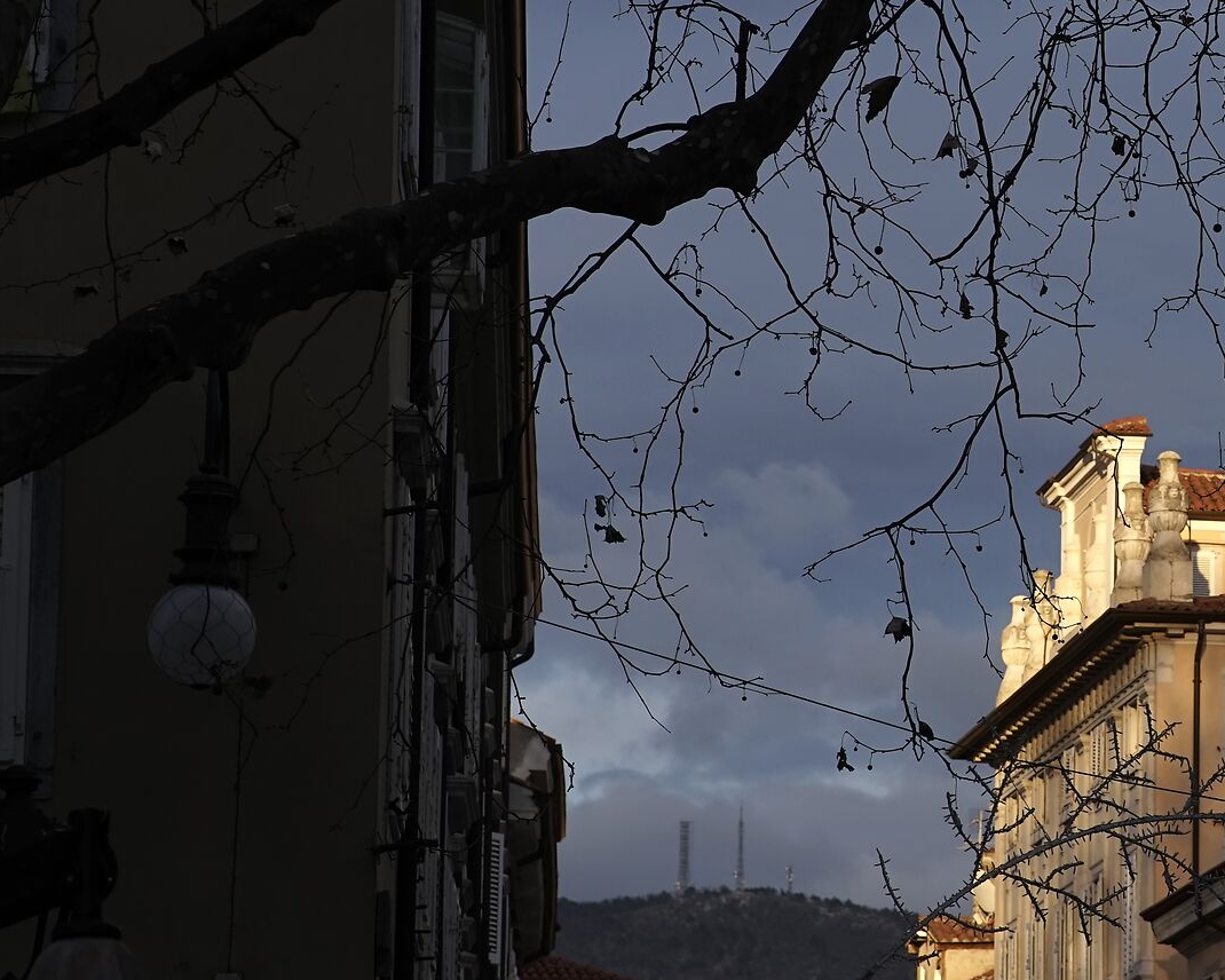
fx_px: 6490
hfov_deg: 10.7
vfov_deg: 8.6
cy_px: 458
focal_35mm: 179
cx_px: 1243
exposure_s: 1/200
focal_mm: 85
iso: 100
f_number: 5.6
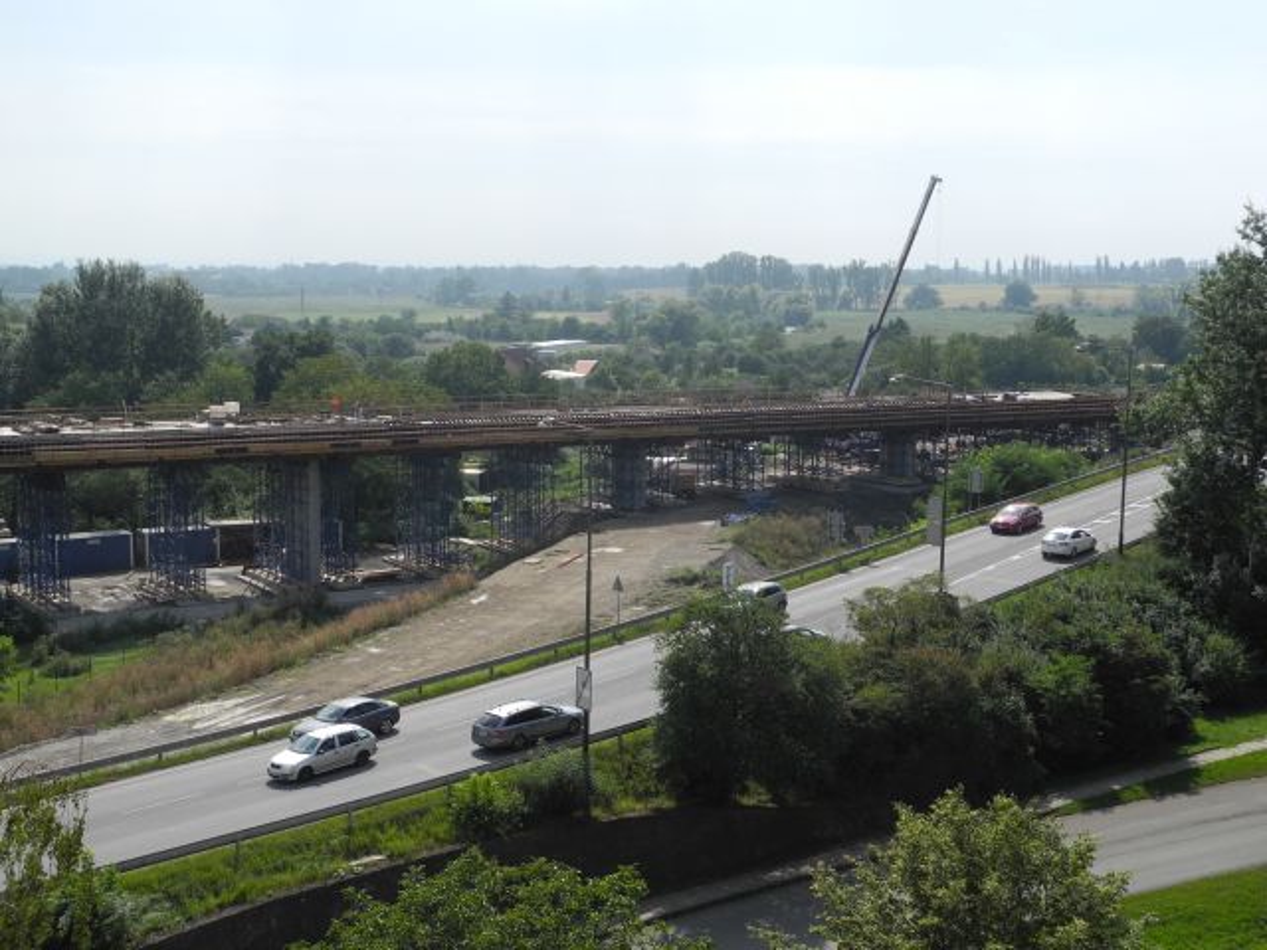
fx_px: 1830
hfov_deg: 38.2
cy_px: 475
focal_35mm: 50
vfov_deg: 29.1
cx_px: 634
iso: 100
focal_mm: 10.7
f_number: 4.5
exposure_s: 1/886
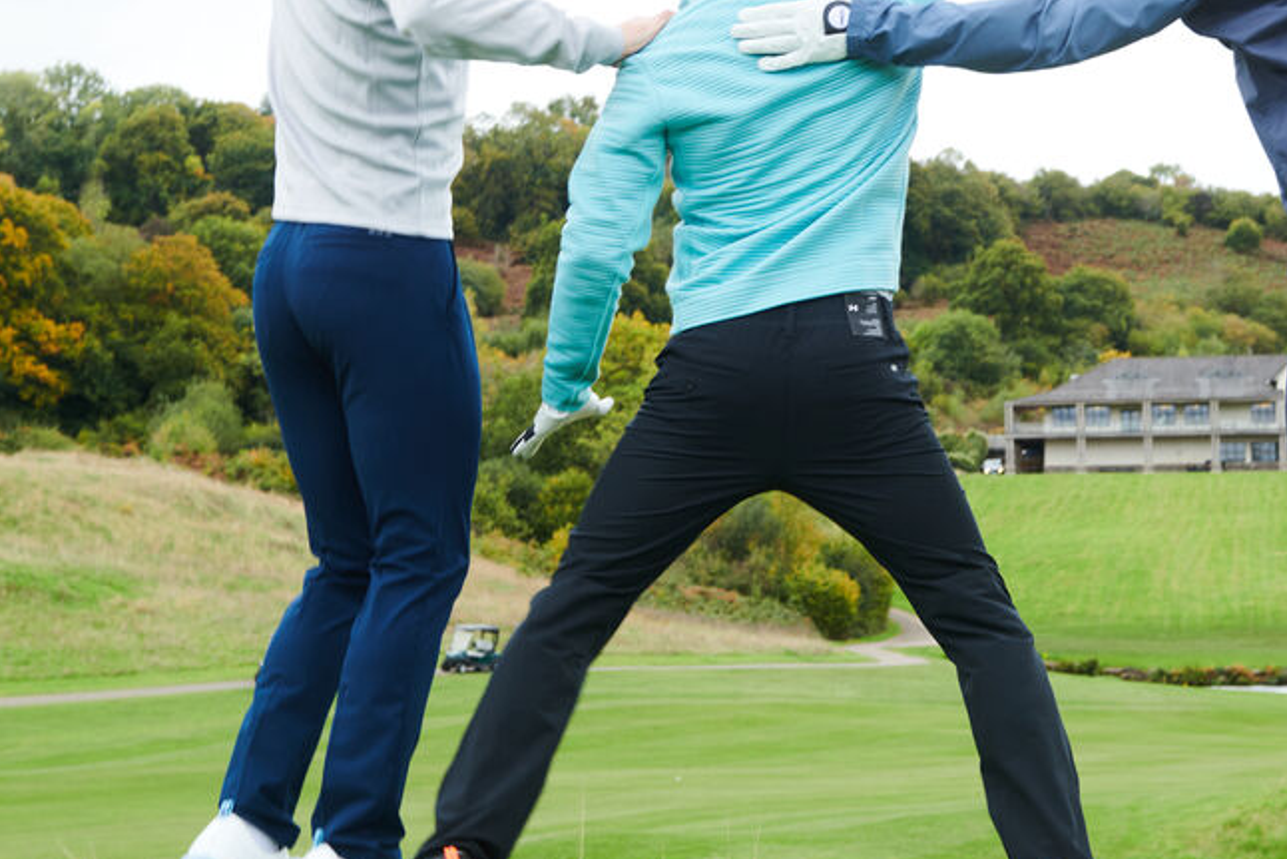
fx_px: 2324
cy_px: 235
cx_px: 797
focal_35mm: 65
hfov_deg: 30.8
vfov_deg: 20.8
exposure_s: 1/160
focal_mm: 35
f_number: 4.5
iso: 200
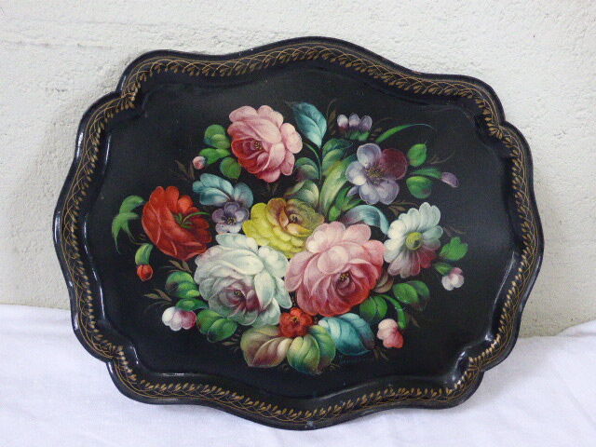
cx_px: 298
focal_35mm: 31
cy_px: 224
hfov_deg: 58.4
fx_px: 534
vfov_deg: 45.4
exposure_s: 1/125
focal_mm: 5.4
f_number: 3.6
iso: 800
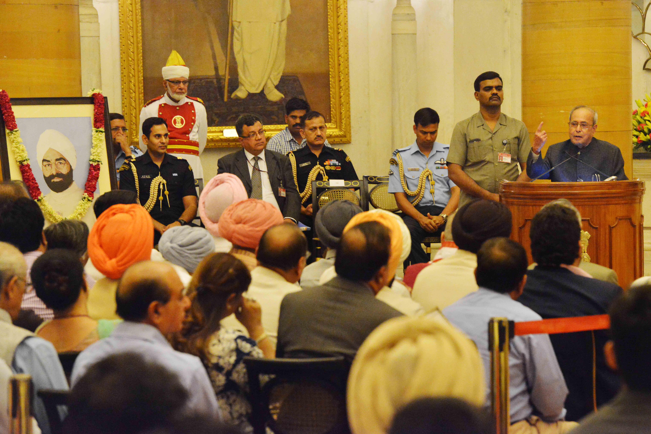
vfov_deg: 8.6
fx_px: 2894
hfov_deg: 12.8
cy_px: 217
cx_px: 326
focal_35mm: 160
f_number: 6.3
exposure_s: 1/80
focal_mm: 160
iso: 6400
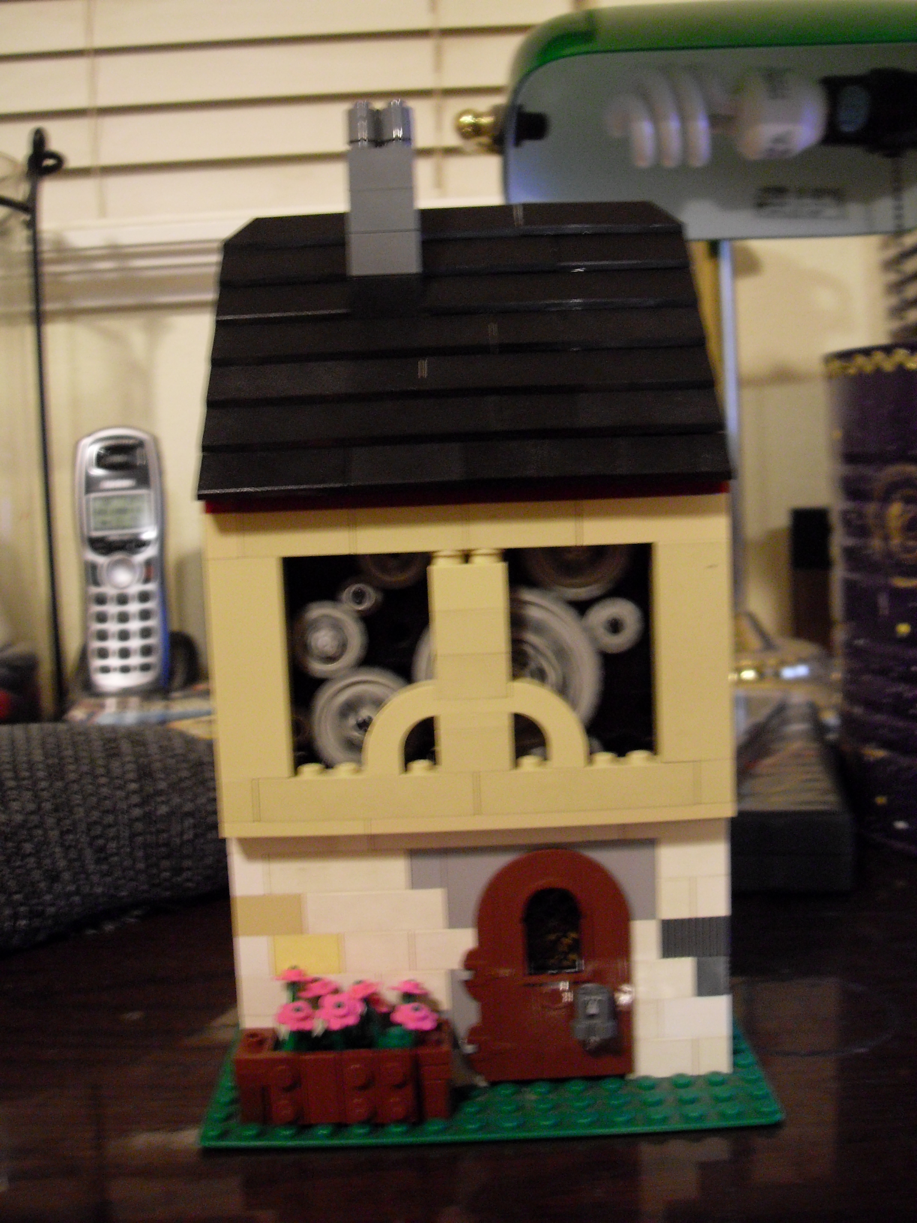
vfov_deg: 50.1
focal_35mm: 37
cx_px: 458
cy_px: 612
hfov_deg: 38.7
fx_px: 1307
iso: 200
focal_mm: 6.3
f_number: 2.8
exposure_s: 1/3
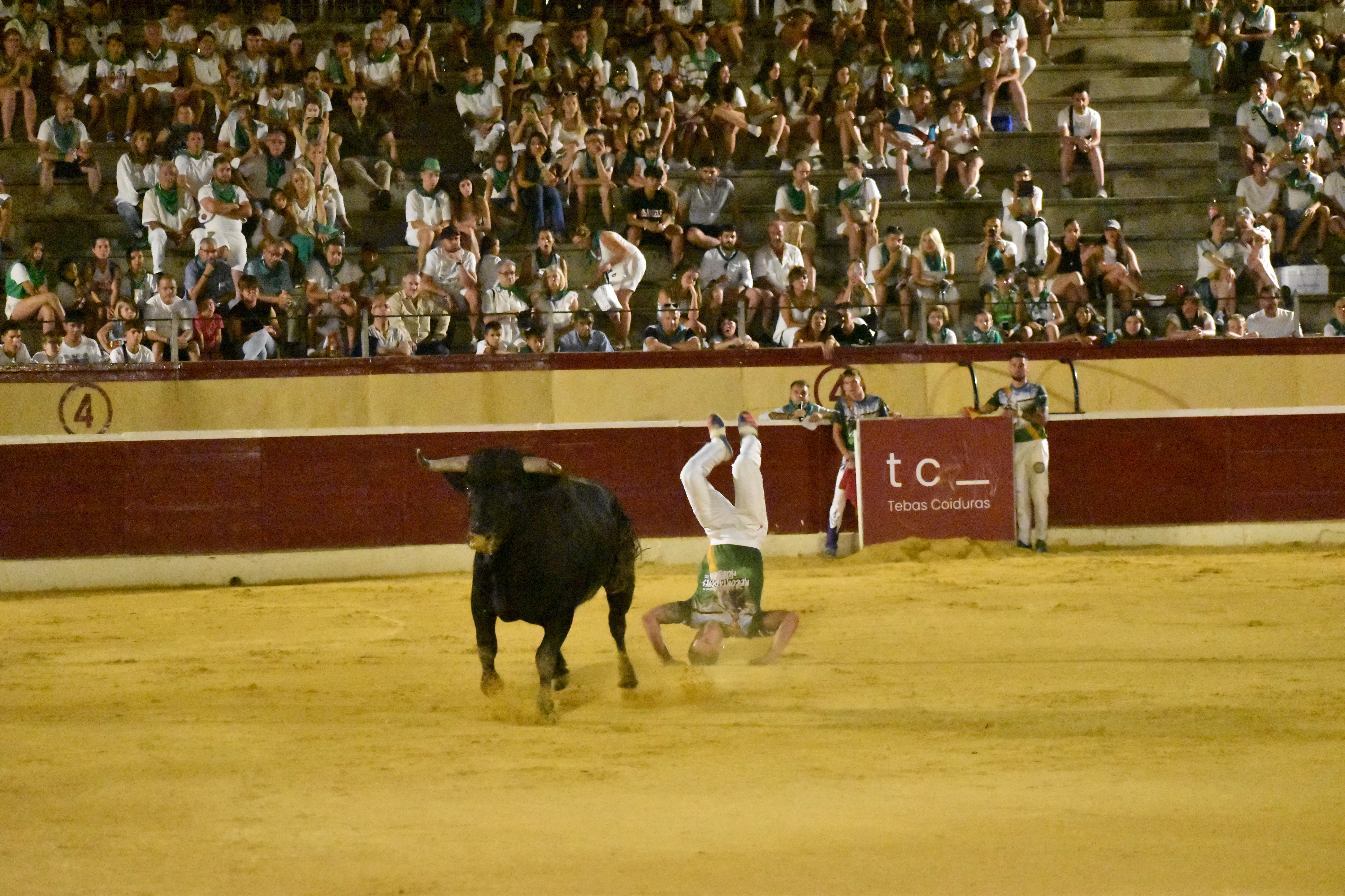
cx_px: 672
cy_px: 448
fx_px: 4763
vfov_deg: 10.8
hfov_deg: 16.1
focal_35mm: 128
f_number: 4.8
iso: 25600
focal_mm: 85
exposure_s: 1/400
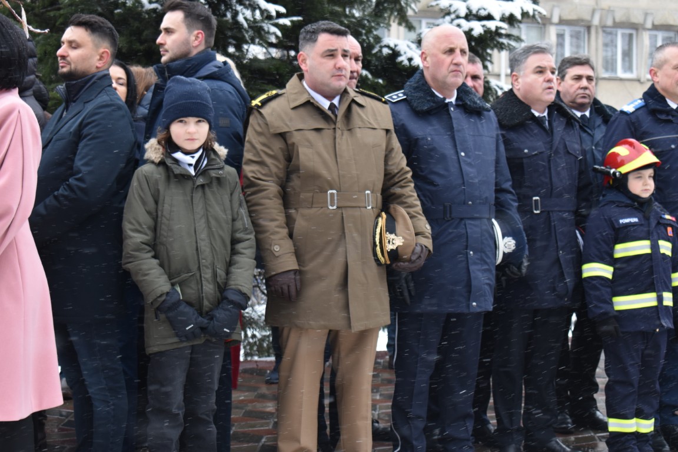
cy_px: 226
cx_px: 339
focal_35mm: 75
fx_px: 1412
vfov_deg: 18.2
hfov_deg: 27.0
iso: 400
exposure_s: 1/160
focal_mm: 50
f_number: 6.3
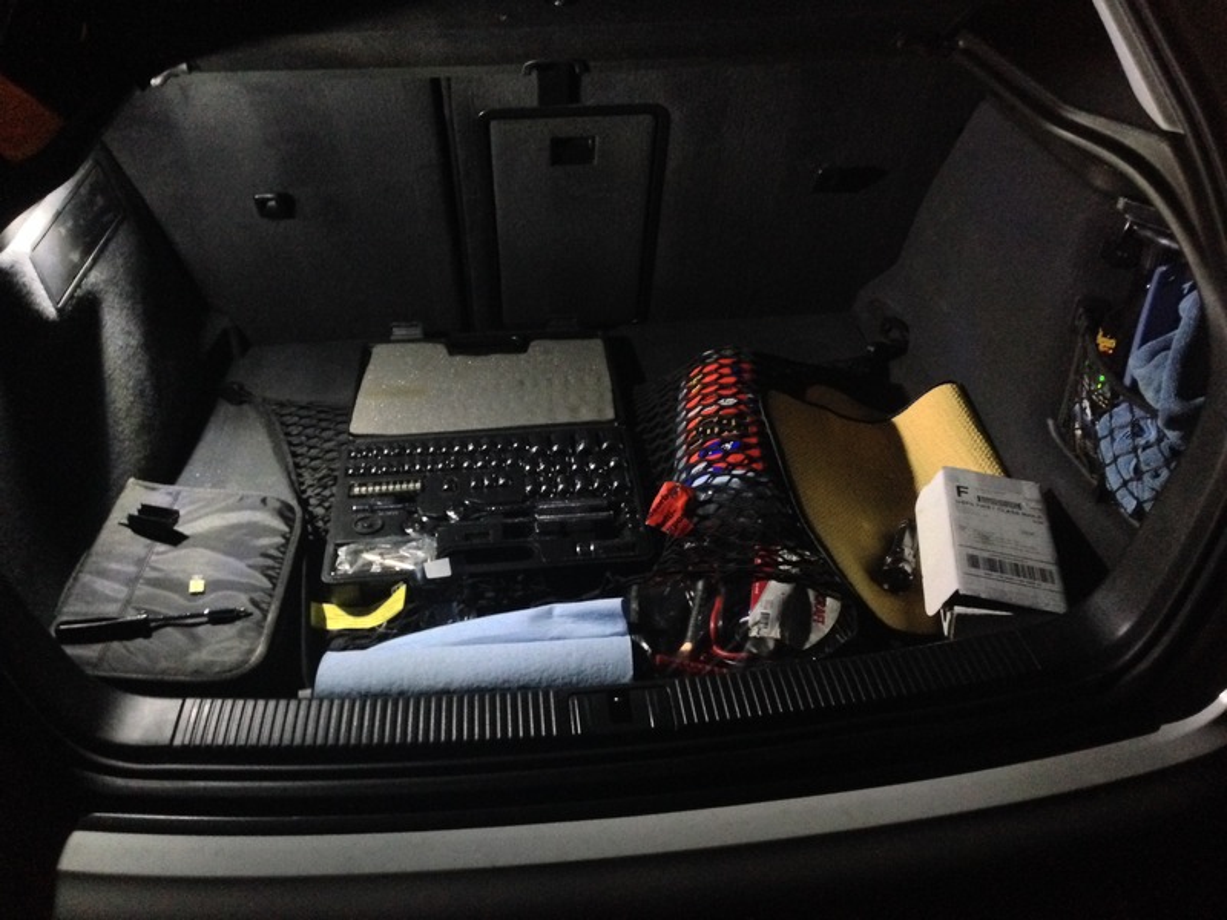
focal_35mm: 33
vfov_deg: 42.9
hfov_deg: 55.4
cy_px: 460
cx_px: 614
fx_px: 1170
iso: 800
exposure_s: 1/15
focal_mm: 4.12
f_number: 2.4
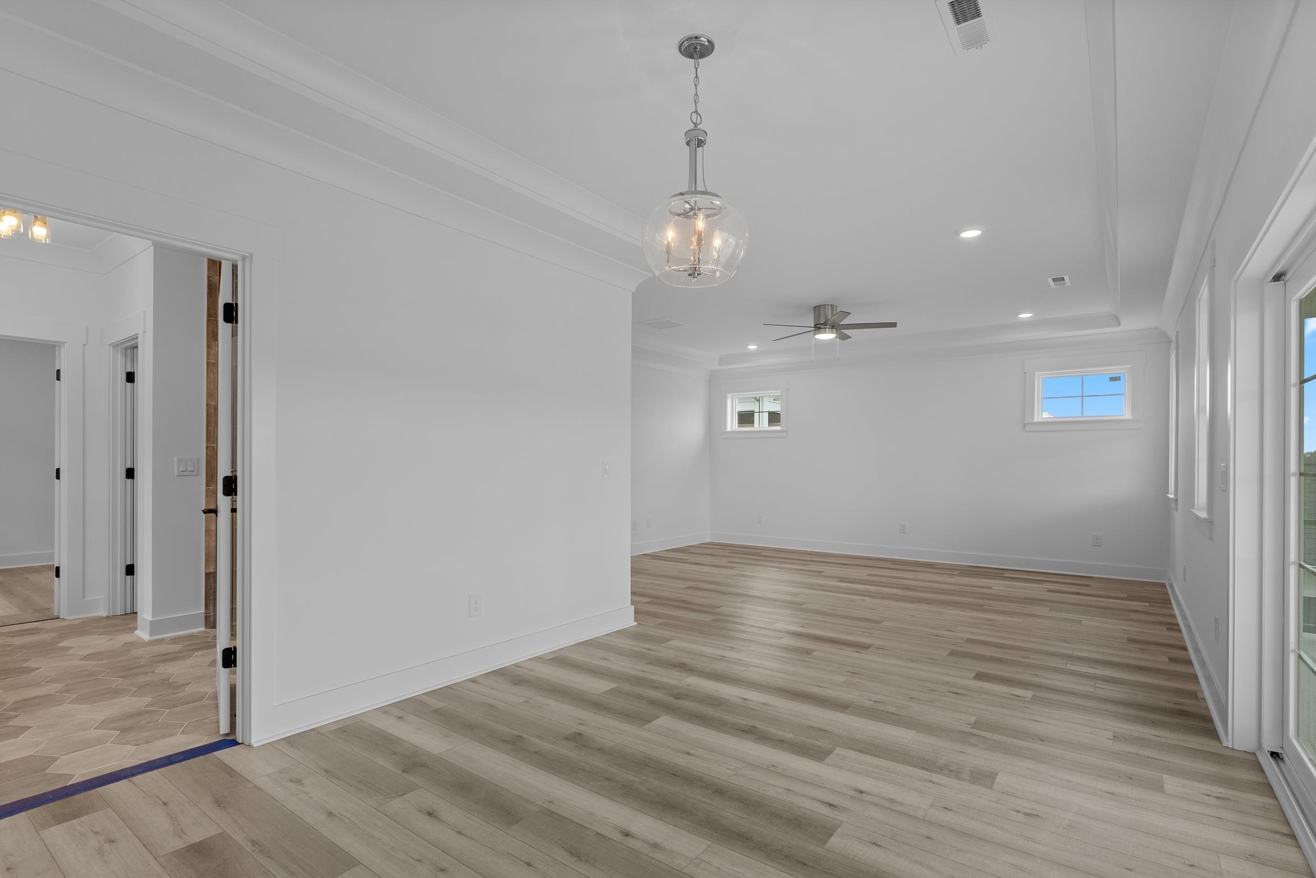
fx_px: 621
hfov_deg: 93.3
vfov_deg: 70.4
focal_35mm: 17
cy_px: 466
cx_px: 660
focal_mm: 16
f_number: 8
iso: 640
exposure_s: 1/15
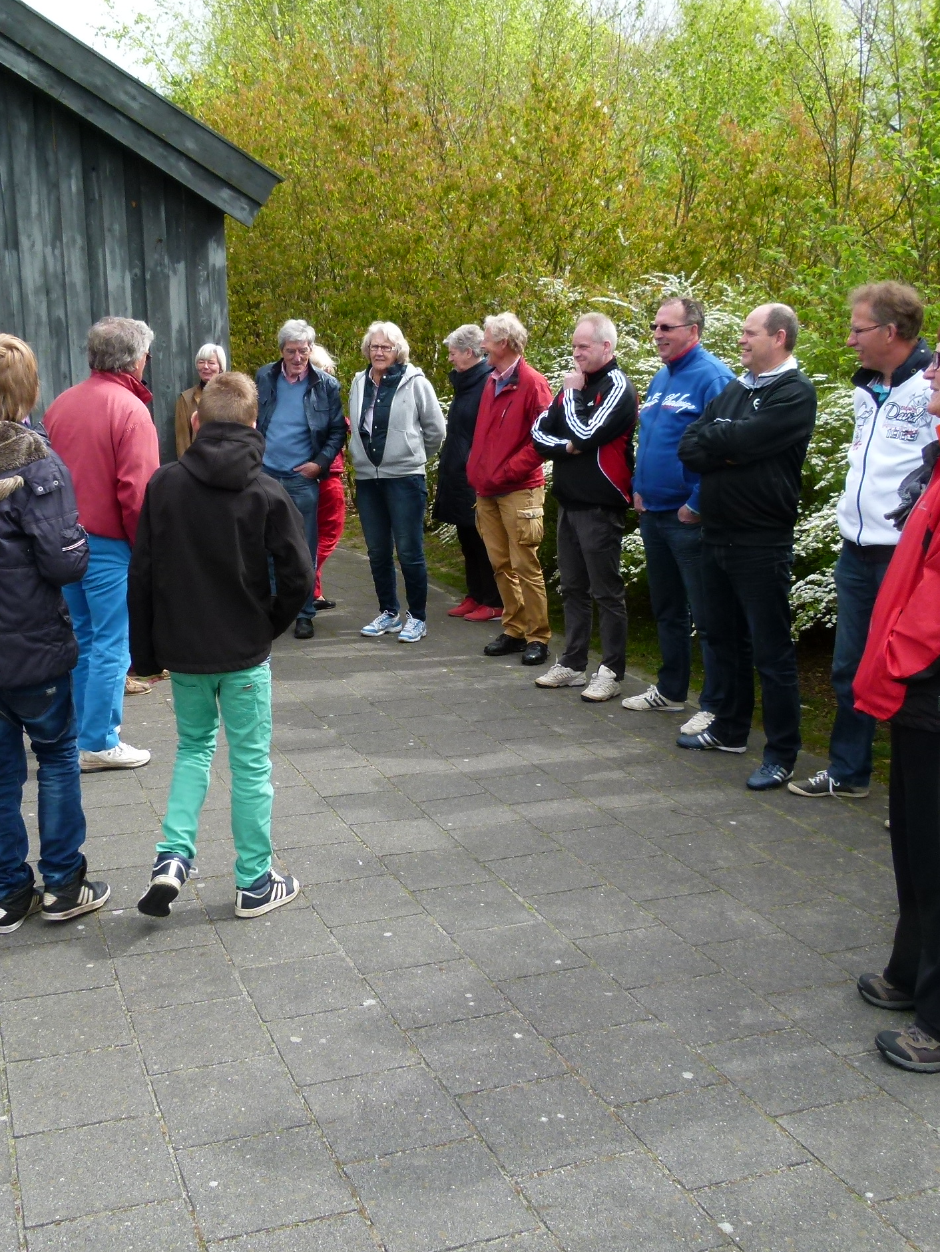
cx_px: 393
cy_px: 618
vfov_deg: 54.0
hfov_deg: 41.7
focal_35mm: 34
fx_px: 1231
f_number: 4
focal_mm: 4.5
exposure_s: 1/320
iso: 100
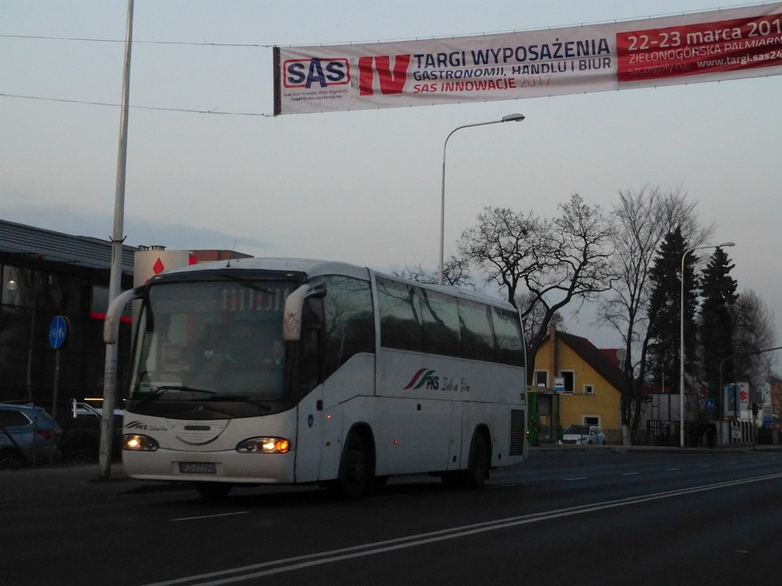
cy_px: 293
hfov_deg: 35.0
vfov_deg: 26.5
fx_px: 1242
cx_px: 391
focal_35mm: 55
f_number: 4.2
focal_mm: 9.8
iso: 320
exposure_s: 1/250
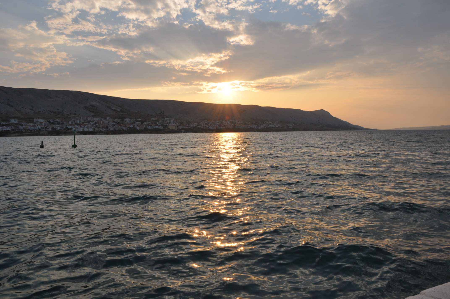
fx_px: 337
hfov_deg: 67.4
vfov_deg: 47.8
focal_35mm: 27
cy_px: 150
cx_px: 225
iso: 200
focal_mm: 18
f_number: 14
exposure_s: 1/200
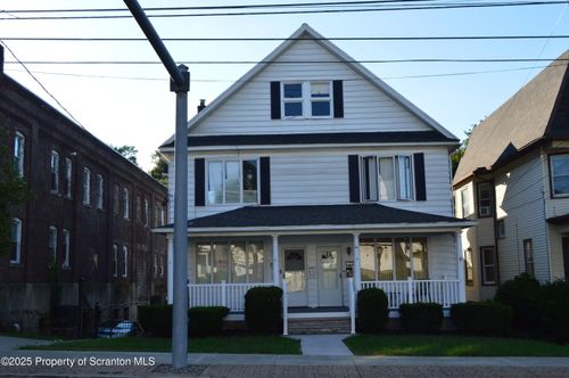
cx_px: 284
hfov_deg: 49.6
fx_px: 616
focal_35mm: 39
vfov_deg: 34.1
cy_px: 189
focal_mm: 26
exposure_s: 1/320
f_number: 10
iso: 400
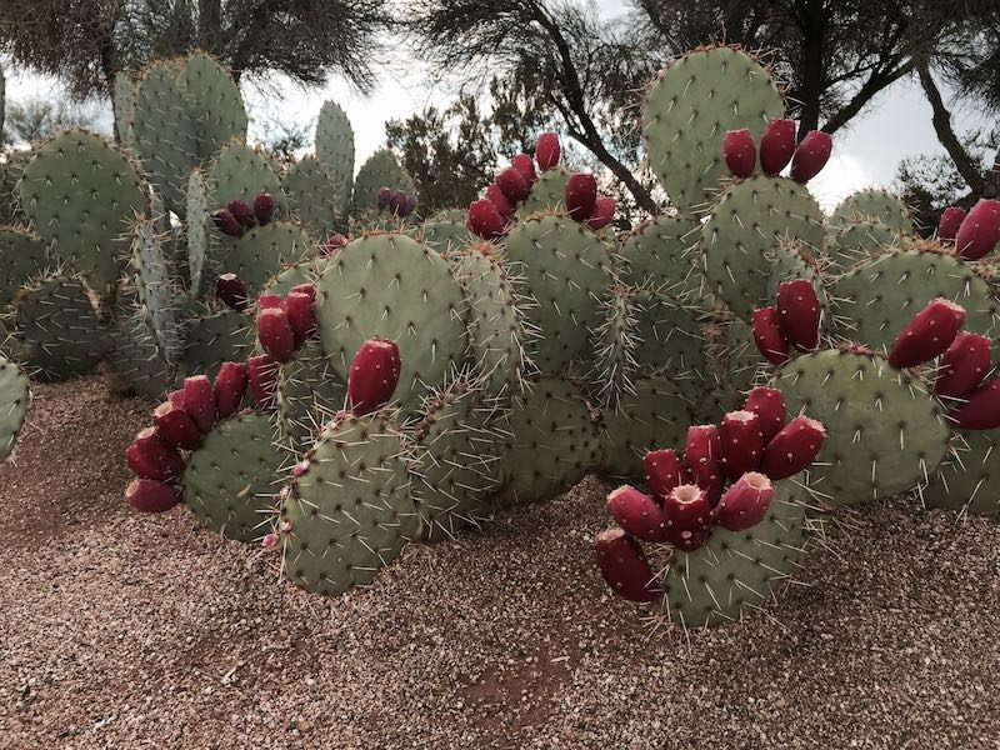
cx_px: 500
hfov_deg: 61.7
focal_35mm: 29
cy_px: 375
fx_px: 838
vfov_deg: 48.2
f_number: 2.2
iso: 32
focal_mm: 4.15
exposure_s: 1/366
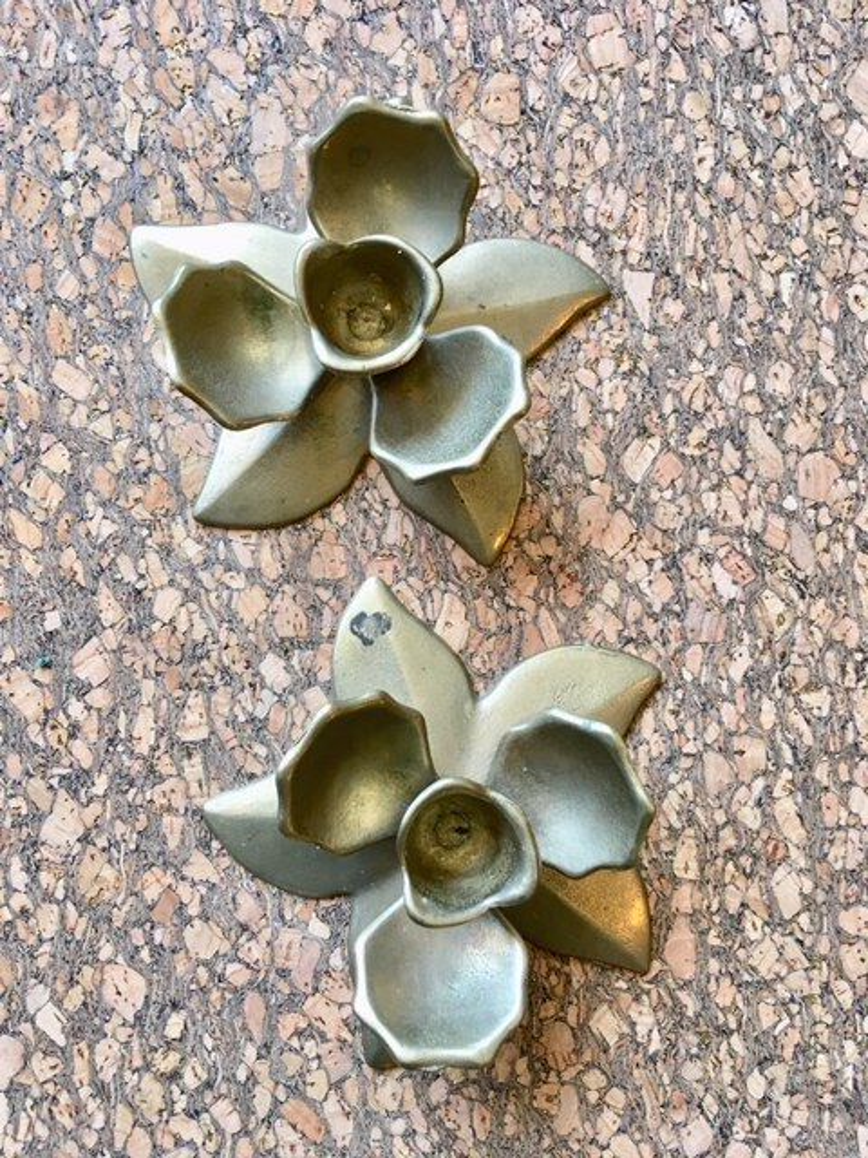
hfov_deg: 48.2
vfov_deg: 61.7
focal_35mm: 29
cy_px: 579
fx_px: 970
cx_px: 434
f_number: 2.2
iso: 50
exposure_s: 1/33
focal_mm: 4.15
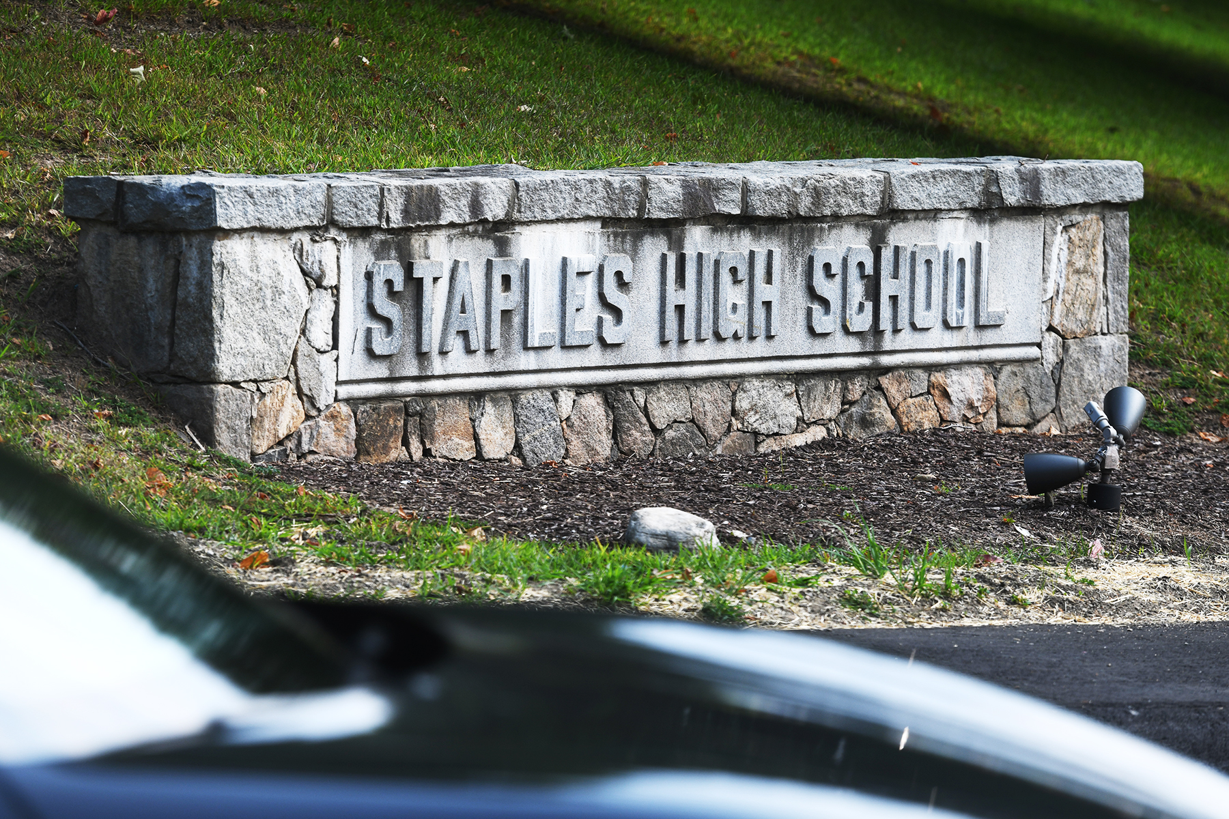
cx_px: 614
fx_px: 5974
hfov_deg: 11.7
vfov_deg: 7.8
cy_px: 410
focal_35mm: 175
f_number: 6.3
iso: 200
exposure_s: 1/500
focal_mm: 175
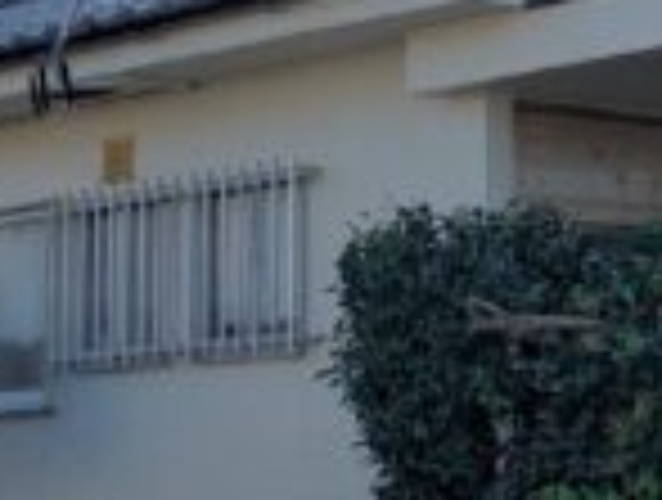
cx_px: 725
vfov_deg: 11.7
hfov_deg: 15.1
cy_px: 131
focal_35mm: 127
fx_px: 2435
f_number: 1.8
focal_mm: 4.25
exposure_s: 1/2915
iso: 25
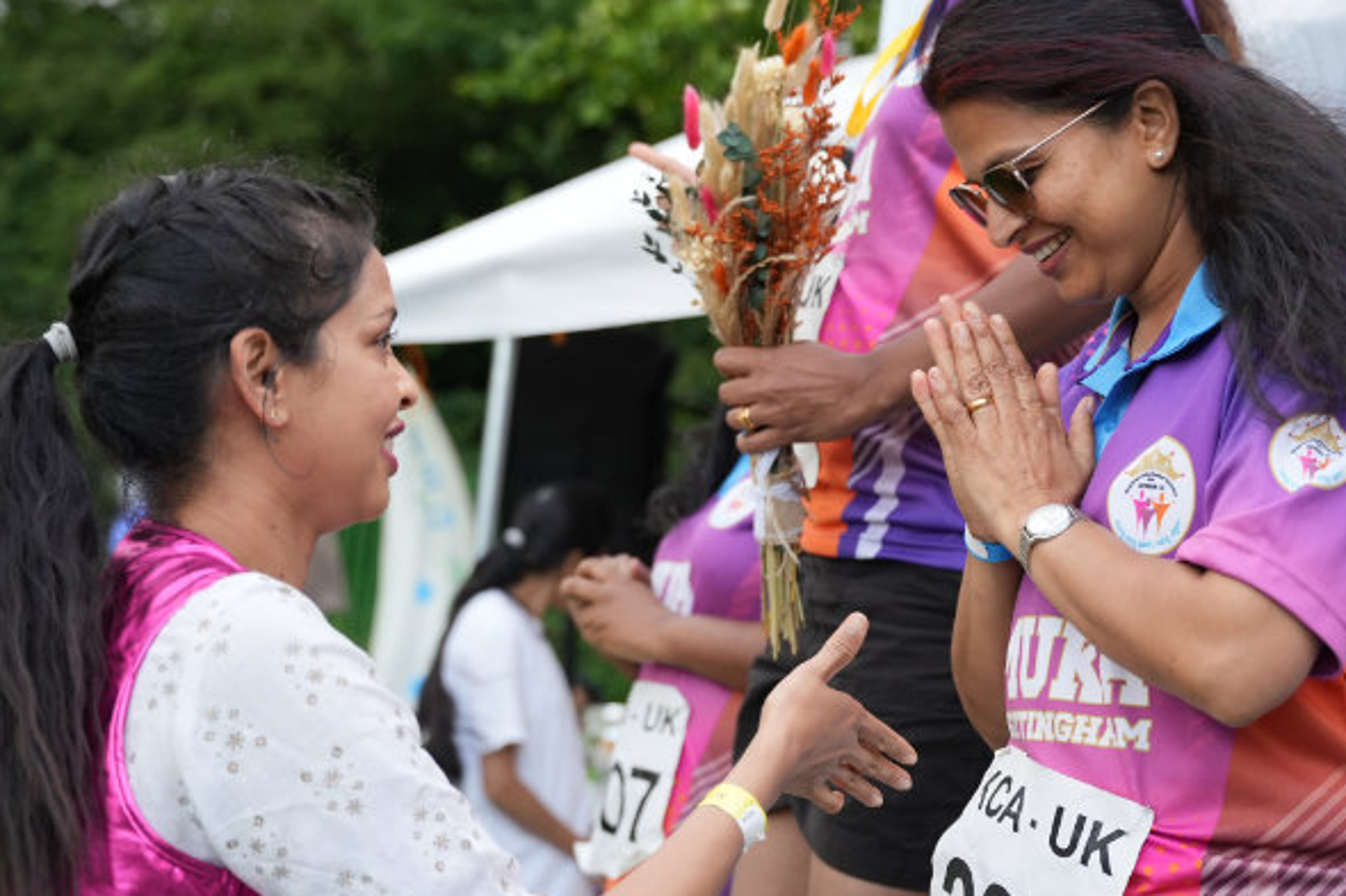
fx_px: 2693
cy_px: 446
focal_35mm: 72
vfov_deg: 18.9
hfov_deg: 27.9
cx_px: 903
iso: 250
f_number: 2.8
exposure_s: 1/400
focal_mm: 41.6
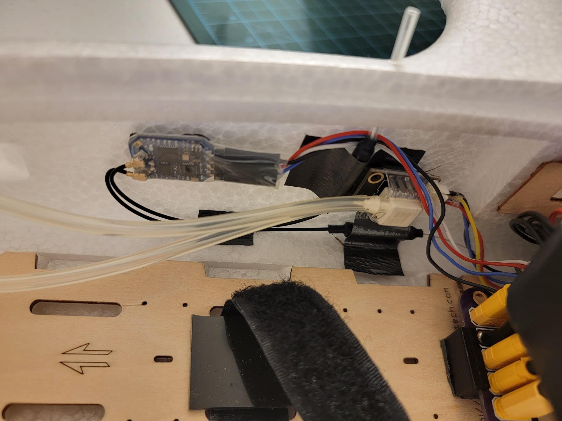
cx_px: 281
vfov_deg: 56.8
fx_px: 390
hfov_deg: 71.6
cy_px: 210
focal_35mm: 24
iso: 200
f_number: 1.8
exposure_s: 1/40
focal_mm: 6.7
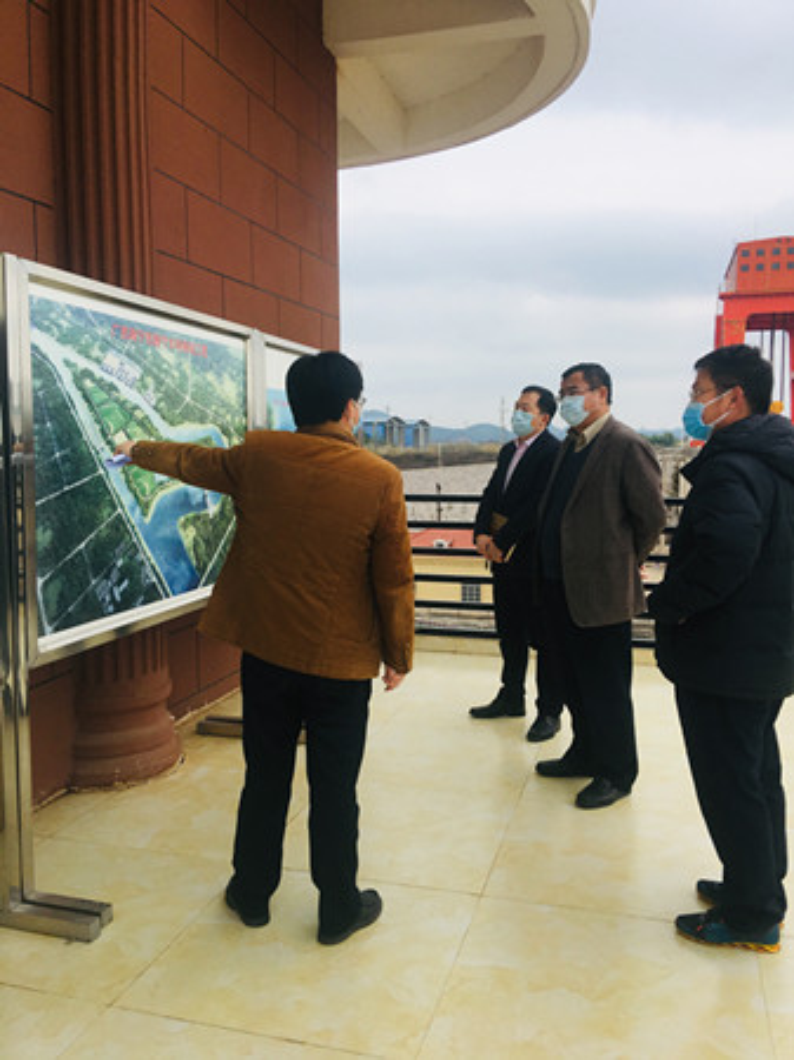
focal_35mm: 29
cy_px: 530
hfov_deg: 48.2
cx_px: 397
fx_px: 888
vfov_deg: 61.7
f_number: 2.2
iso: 25
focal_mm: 4.15
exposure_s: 1/641
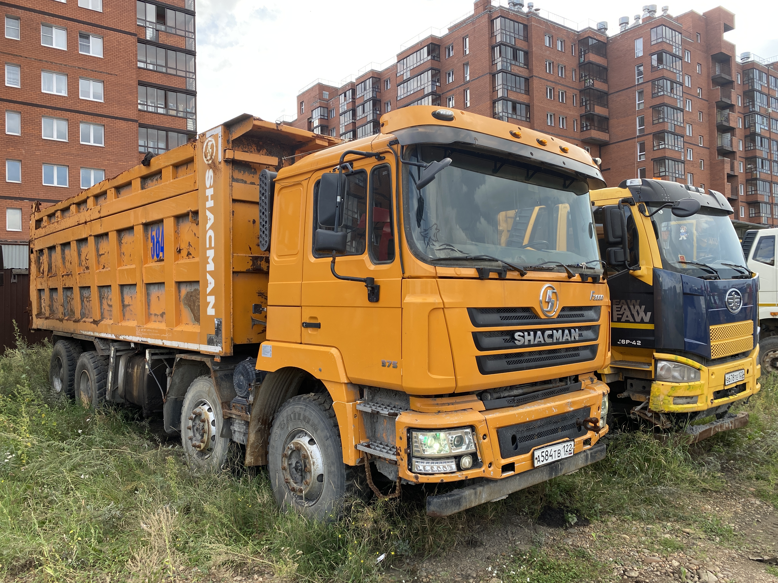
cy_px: 292
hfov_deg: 67.3
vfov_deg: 53.1
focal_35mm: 26
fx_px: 584
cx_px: 389
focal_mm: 4.25
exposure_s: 1/385
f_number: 1.8
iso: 32
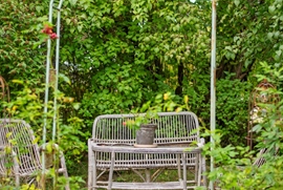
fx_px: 772
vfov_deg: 14.0
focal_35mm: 98
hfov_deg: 20.8
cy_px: 103
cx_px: 131
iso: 250
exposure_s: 1/2000
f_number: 1.8
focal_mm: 50
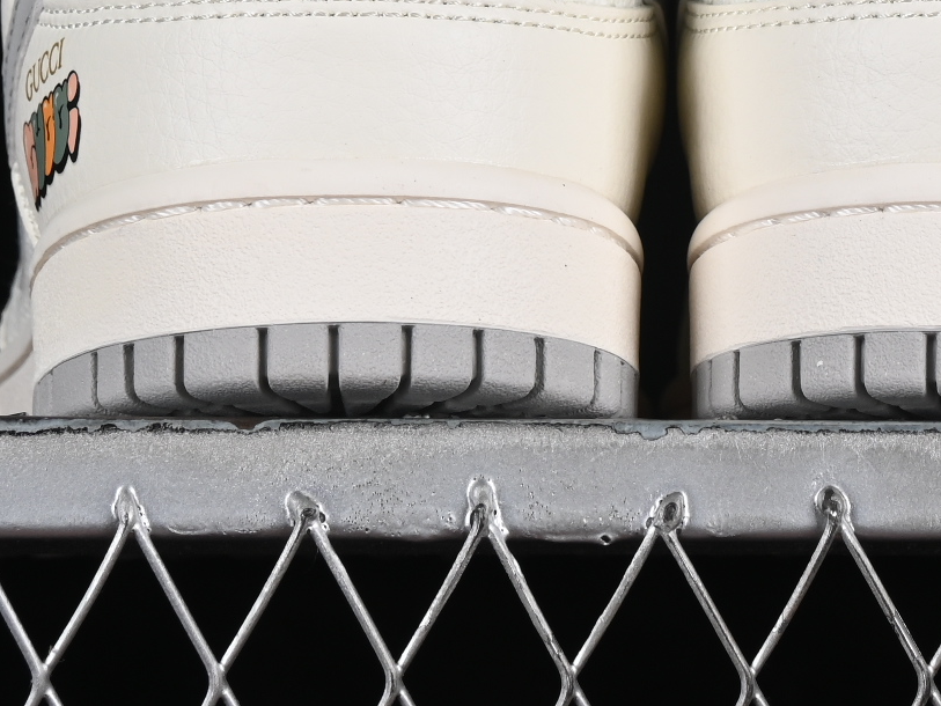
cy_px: -255
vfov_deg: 6.0
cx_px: 678
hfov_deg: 8.0
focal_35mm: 247
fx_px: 6715
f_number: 8
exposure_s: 1/80
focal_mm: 50
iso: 160
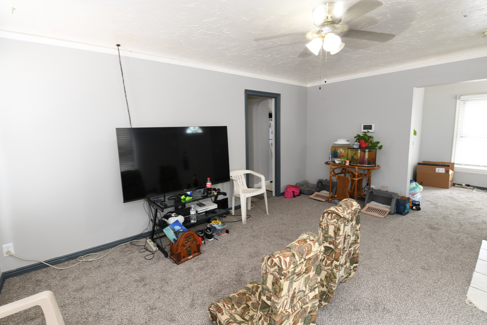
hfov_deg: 96.7
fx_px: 216
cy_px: 159
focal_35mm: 16
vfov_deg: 73.7
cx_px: 248
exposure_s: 1/3
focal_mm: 15
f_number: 8
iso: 200
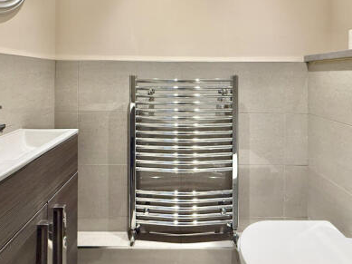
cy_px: 73
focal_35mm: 21
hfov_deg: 79.0
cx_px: 174
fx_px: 213
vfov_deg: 60.6
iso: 200
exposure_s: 1/50
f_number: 2.2
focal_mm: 2.22
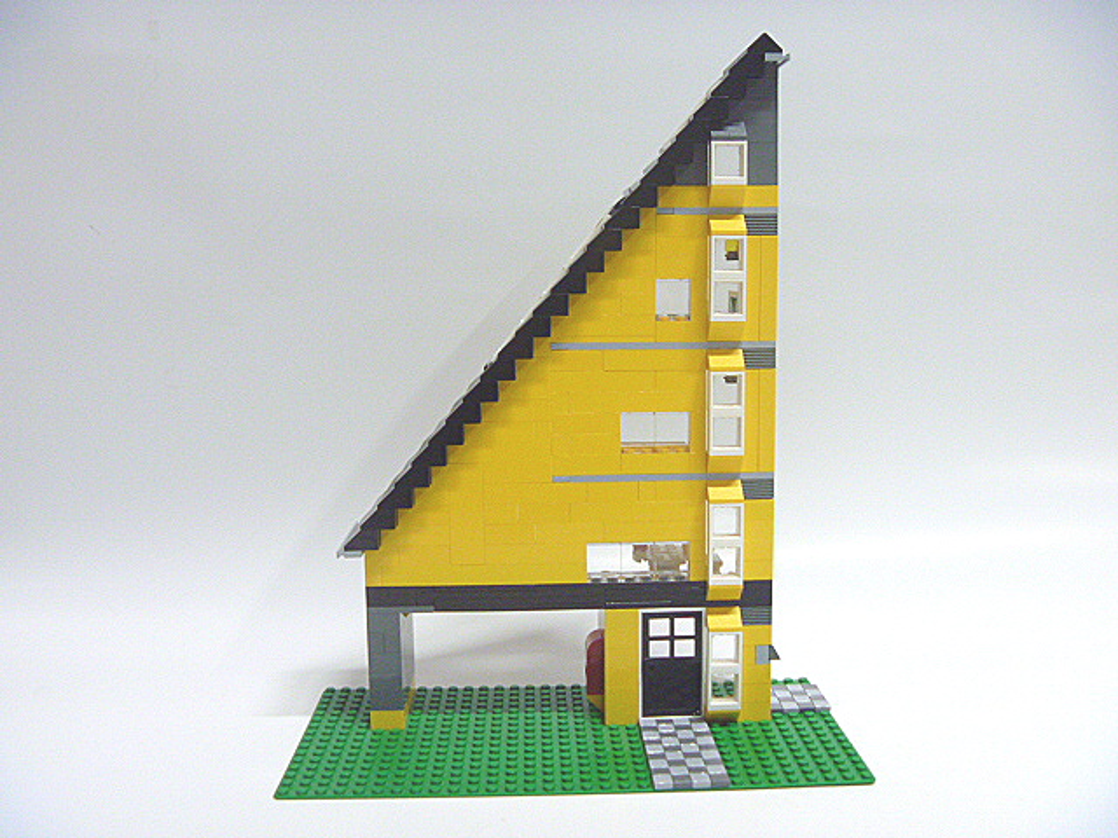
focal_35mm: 35
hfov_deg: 52.6
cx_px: 559
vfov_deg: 40.7
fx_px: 1130
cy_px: 419
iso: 400
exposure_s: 1/15
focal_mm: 6.3
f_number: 3.5
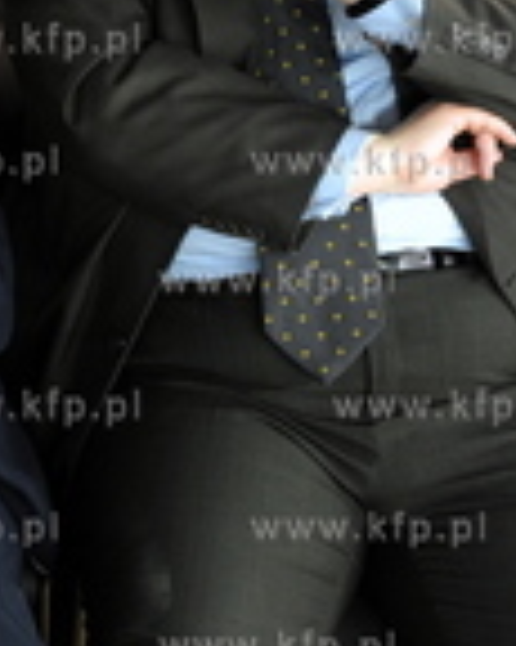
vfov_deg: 3.7
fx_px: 9937
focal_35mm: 520
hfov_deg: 3.0
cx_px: -247
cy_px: 99
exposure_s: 1/60
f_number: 2.8
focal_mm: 200
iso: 3200
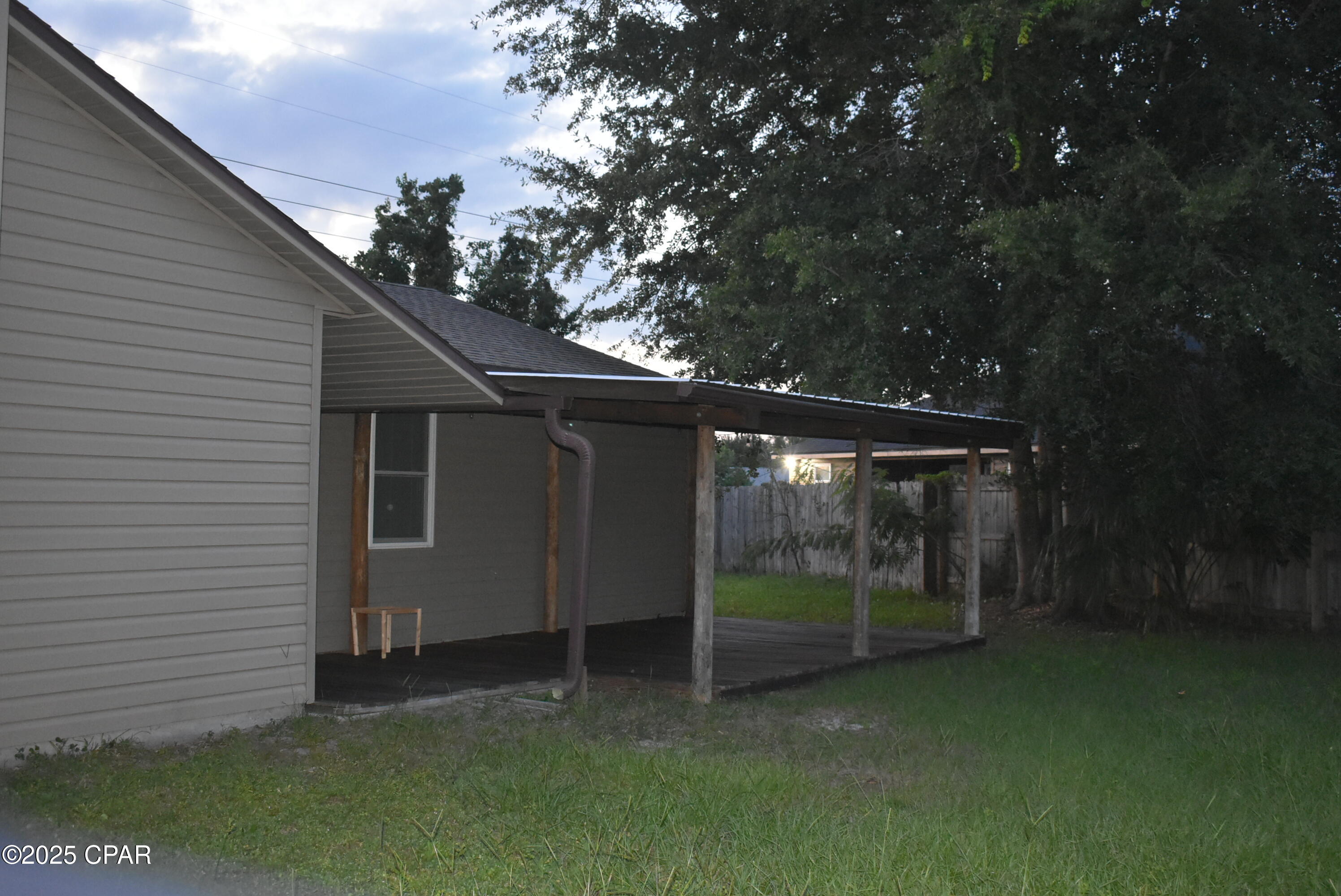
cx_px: 670
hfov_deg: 47.9
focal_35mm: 40
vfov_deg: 33.1
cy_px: 448
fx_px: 1510
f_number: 4
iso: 3600
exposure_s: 1/60
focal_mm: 27
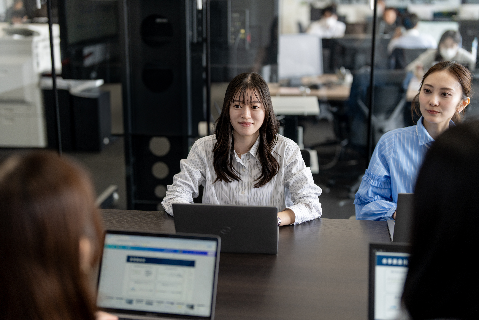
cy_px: 160
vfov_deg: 27.0
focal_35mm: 50
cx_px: 240
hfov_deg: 39.6
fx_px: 665
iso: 160
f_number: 1.6
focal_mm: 50
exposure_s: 1/200
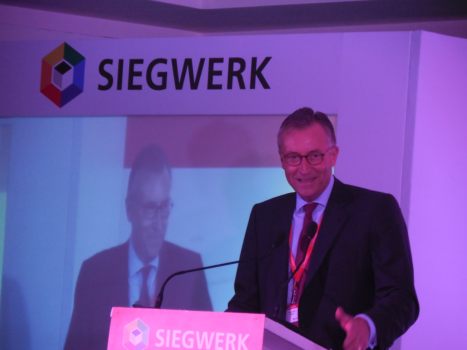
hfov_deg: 8.9
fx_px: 3008
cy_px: 175
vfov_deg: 6.7
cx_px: 234
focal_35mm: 223
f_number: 5.8
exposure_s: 1/60
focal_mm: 40.2
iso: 640
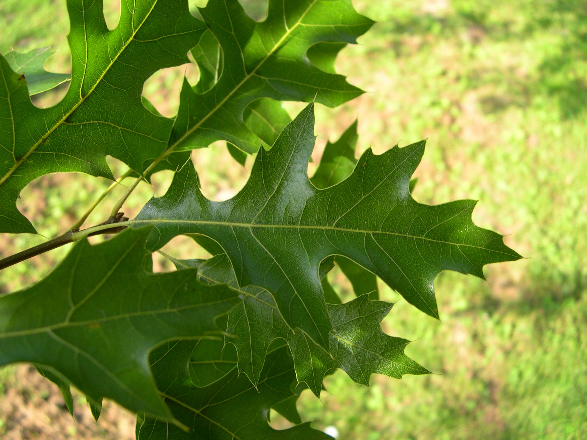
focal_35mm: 38
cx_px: 294
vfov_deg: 37.7
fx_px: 644
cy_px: 220
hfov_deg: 49.0
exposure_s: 1/173
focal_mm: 8
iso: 100
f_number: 2.8
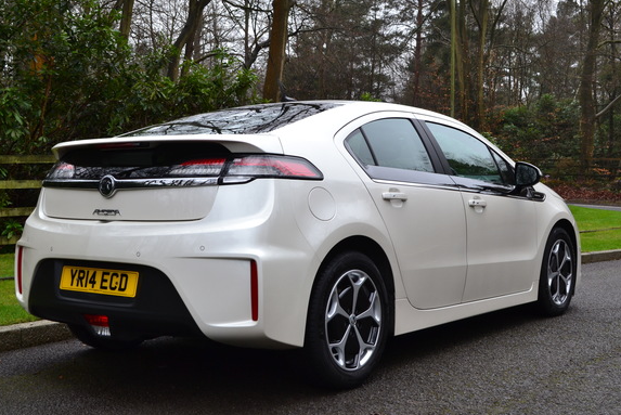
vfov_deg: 27.8
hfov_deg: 40.6
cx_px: 297
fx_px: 838
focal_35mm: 49
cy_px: 208
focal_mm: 29
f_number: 9
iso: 400
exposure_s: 1/100
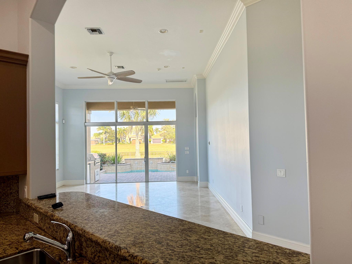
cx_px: 176
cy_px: 132
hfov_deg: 71.6
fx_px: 244
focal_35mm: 24
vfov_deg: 56.8
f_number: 1.78
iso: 64
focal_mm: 6.76
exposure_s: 1/273
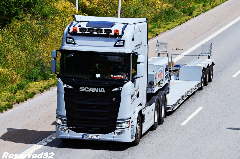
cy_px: 80
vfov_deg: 7.9
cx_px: 120
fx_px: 1158
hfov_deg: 11.8
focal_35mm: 174
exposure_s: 1/1600
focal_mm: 116
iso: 640
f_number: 9
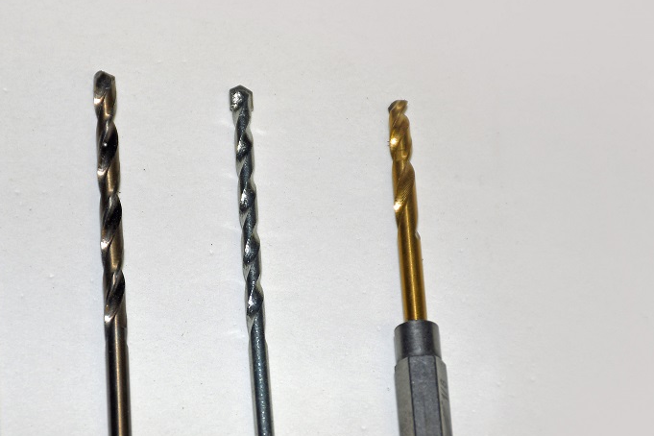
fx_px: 5377
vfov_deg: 4.6
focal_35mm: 296
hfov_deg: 7.0
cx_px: 261
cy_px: 326
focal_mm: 112
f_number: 5.6
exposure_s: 1/60
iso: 100
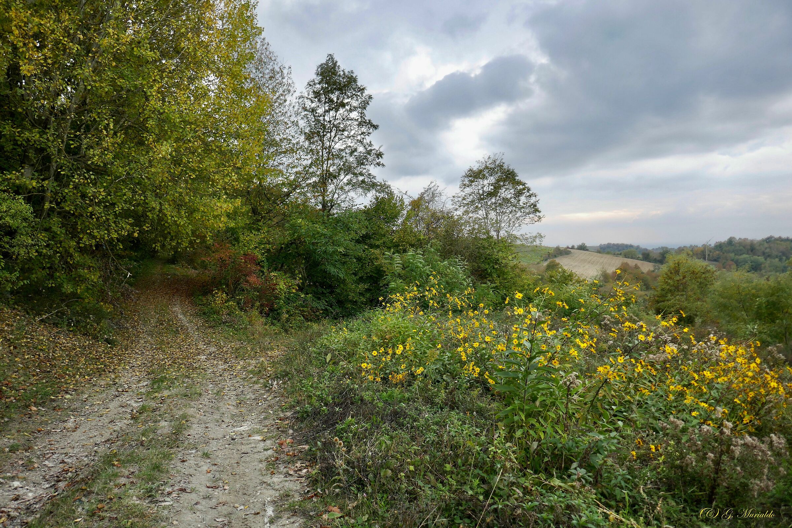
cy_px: 264
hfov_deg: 71.5
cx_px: 396
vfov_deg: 51.3
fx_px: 550
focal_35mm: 25
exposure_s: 1/200
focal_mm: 9.1
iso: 125
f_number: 2.8
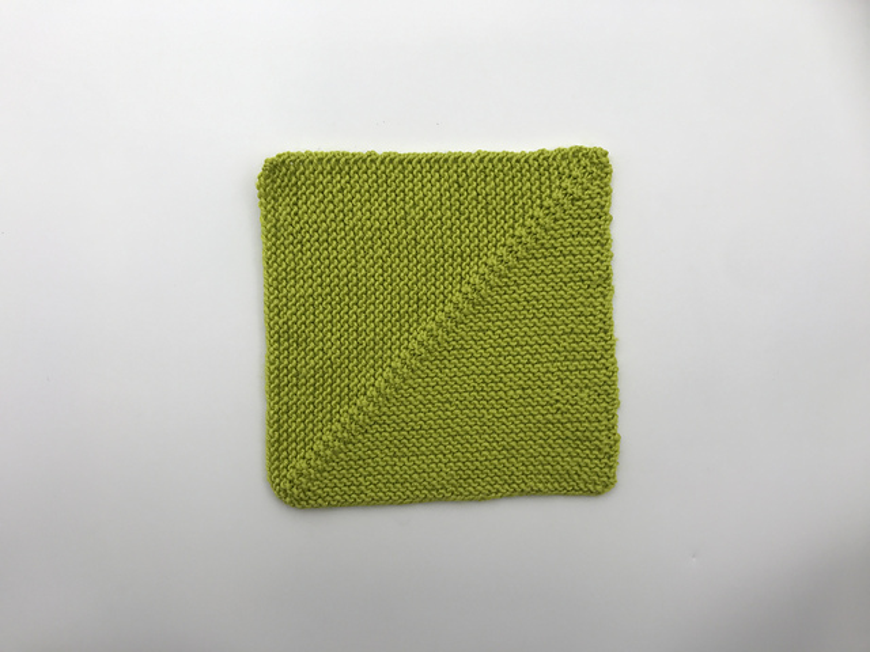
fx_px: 704
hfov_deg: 63.4
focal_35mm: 28
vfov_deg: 49.7
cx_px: 435
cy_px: 326
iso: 20
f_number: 1.8
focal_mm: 3.99
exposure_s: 1/120
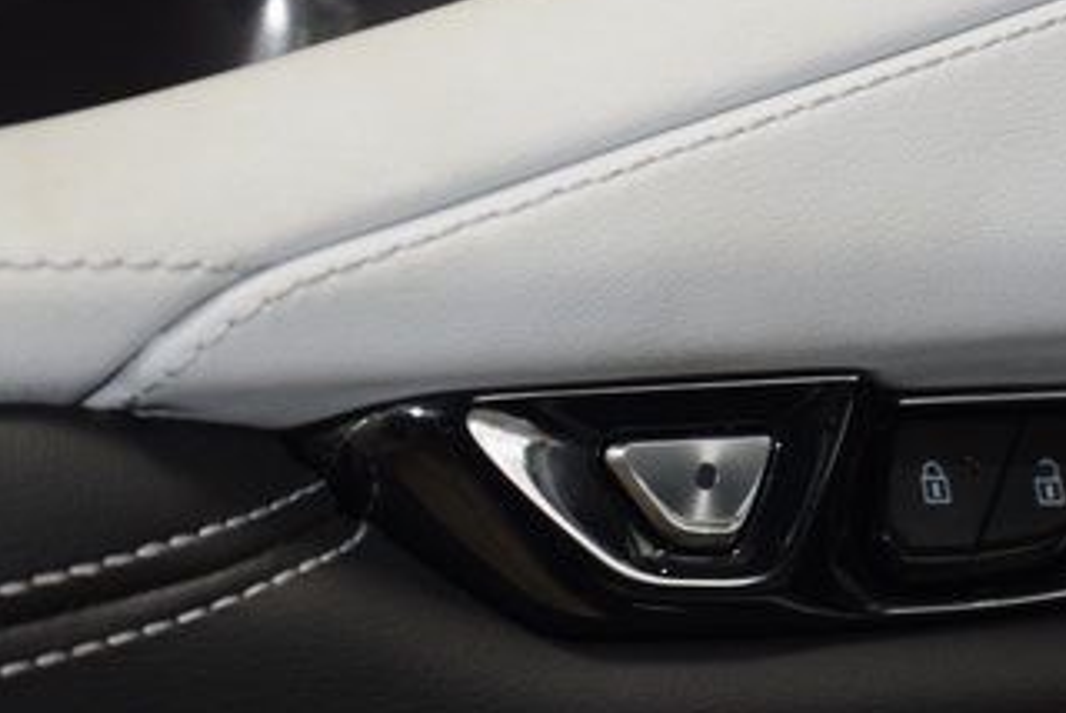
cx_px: 713
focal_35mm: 165
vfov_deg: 8.3
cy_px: 448
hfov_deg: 12.4
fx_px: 4890
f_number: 5.6
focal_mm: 55
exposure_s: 1/30
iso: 720
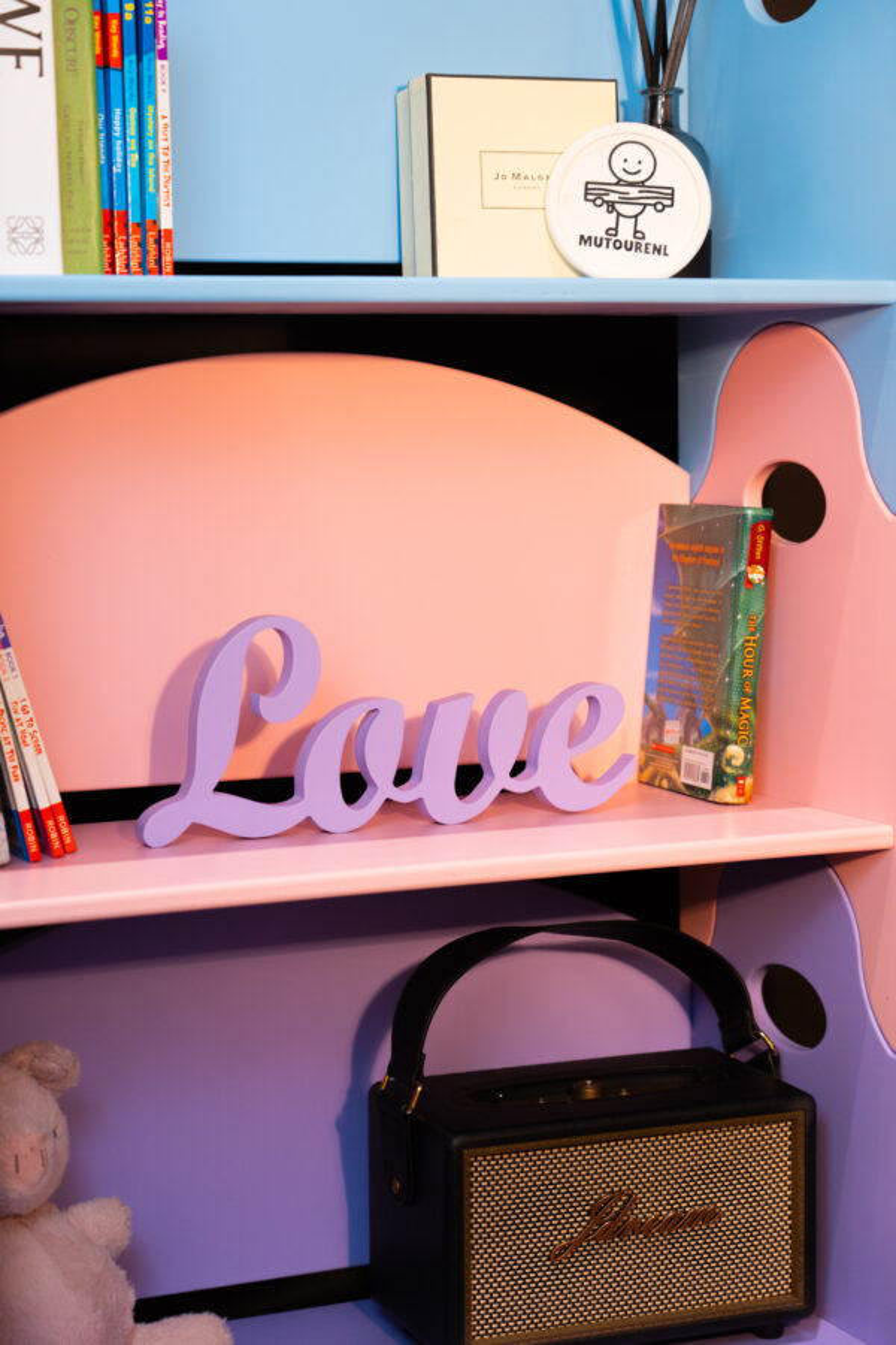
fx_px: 2576
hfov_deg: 19.7
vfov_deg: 29.2
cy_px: 672
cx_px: 448
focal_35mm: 69
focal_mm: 69
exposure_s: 1/125
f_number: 4
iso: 800
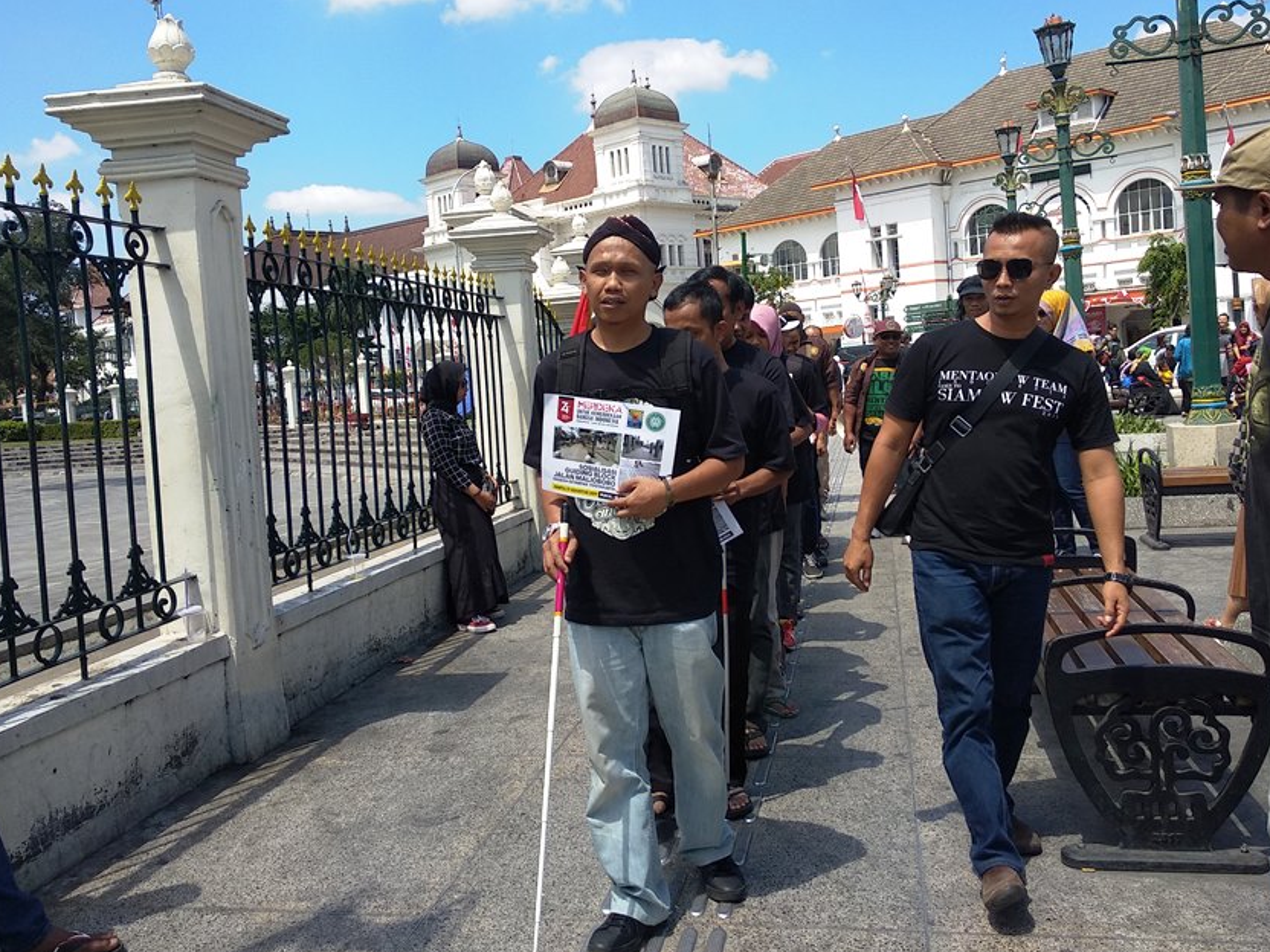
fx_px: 1174
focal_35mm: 32
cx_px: 617
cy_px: 438
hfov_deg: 56.8
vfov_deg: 44.1
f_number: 2.2
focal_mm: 3.81
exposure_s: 1/856
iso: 100
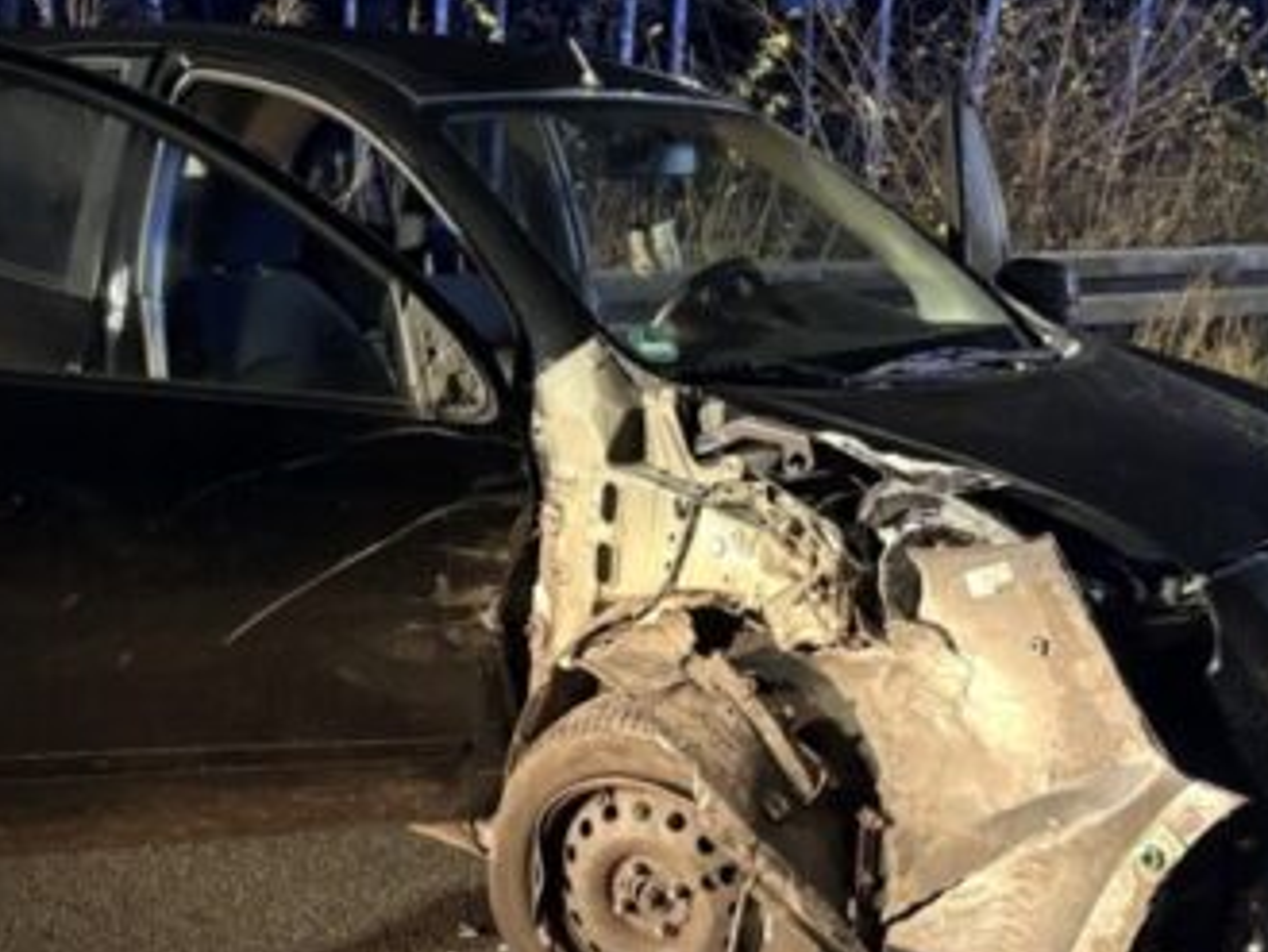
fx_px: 2015
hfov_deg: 34.9
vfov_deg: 26.5
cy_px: 551
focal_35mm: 55
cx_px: 555
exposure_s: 1/30
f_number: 1.6
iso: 800
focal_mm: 5.96
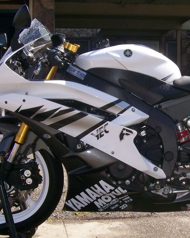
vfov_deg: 25.0
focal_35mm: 76
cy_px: 143
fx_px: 535
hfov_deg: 20.0
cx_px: 144
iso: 80
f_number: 5.4
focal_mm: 7.6
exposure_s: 1/275
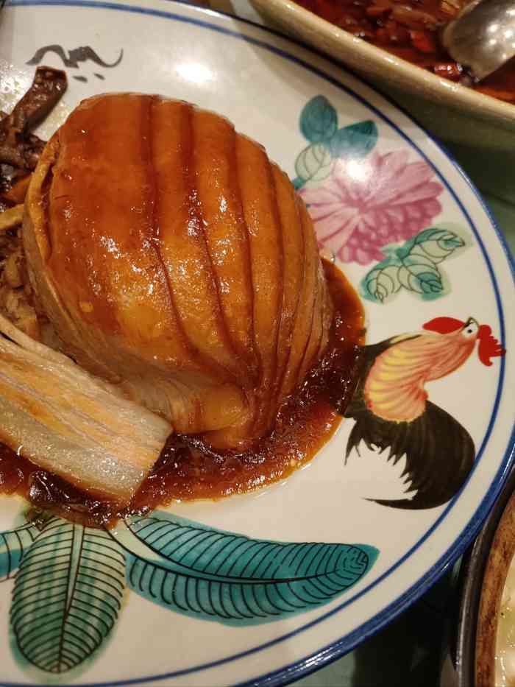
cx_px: 258
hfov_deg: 53.1
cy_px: 344
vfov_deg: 67.3
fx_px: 516
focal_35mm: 26
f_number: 1.8
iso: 771
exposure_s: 1/50.3
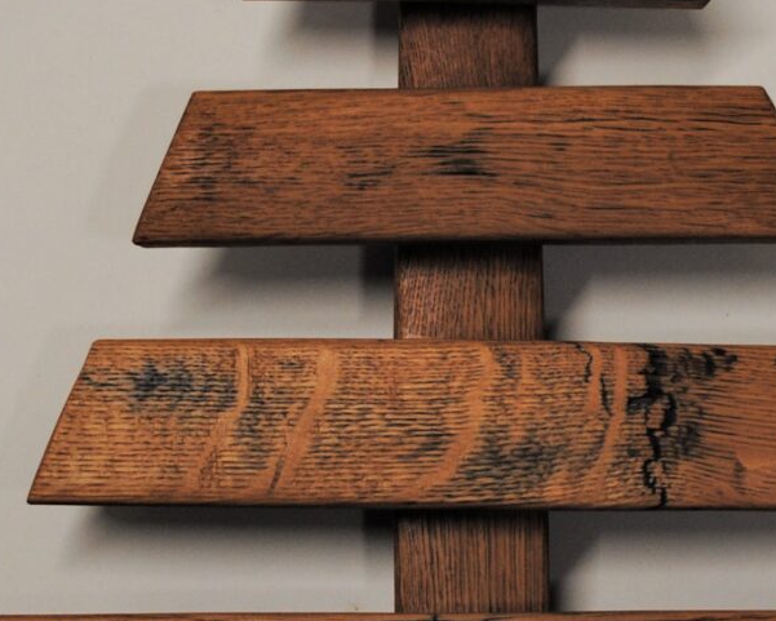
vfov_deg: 15.5
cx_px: 418
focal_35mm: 99
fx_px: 2274
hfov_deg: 19.4
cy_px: 366
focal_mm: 22
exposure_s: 1/60
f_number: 4
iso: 200
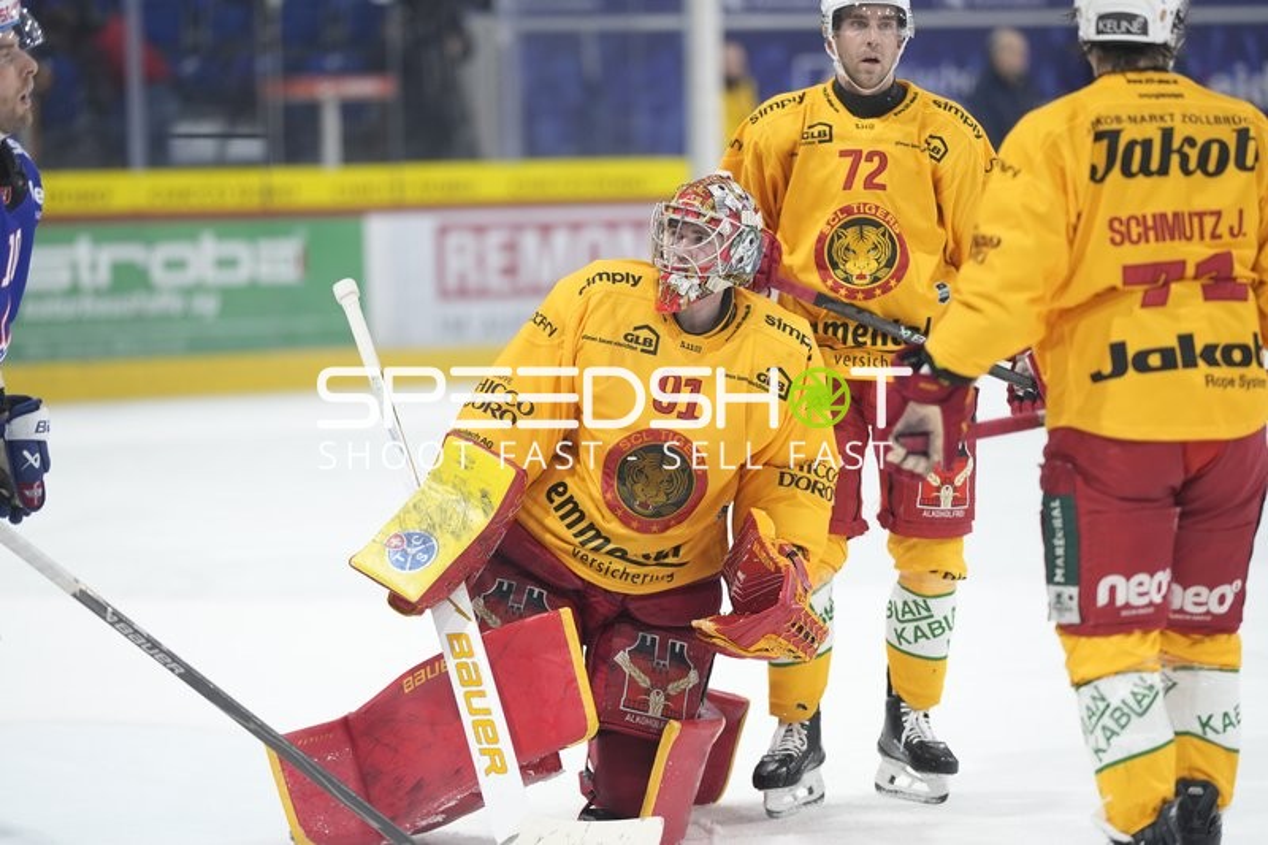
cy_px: 422
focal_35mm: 135
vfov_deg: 10.2
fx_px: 4754
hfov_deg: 15.2
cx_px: 634
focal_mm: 135
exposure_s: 1/2000
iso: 1600
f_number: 1.8
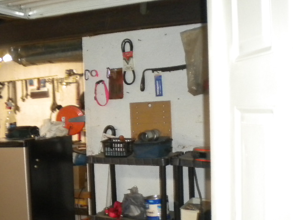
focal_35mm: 57
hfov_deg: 33.0
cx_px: 68
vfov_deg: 25.5
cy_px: 151
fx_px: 483
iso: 400
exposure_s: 1/30
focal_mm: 6.3
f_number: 3.1
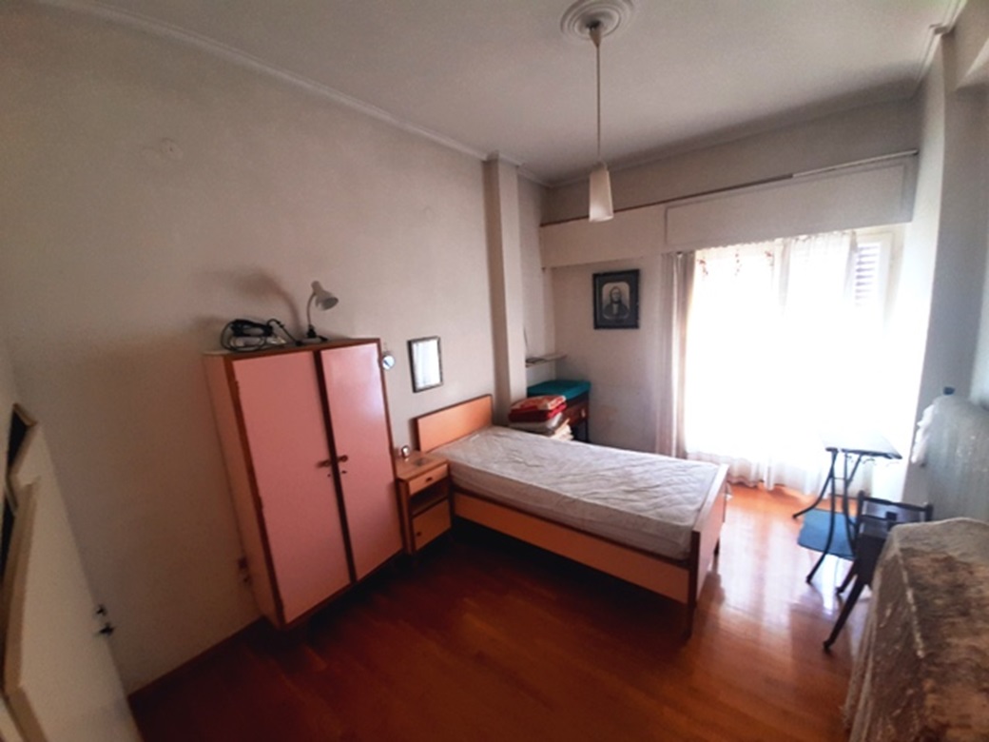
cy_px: 371
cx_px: 494
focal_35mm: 13
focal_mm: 1.42
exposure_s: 1/25
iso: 64
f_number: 2.2
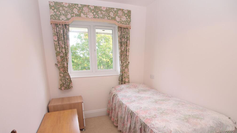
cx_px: 116
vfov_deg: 55.0
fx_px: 126
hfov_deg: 86.6
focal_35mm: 20
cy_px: 86
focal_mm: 9
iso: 100
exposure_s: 1/60
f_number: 4
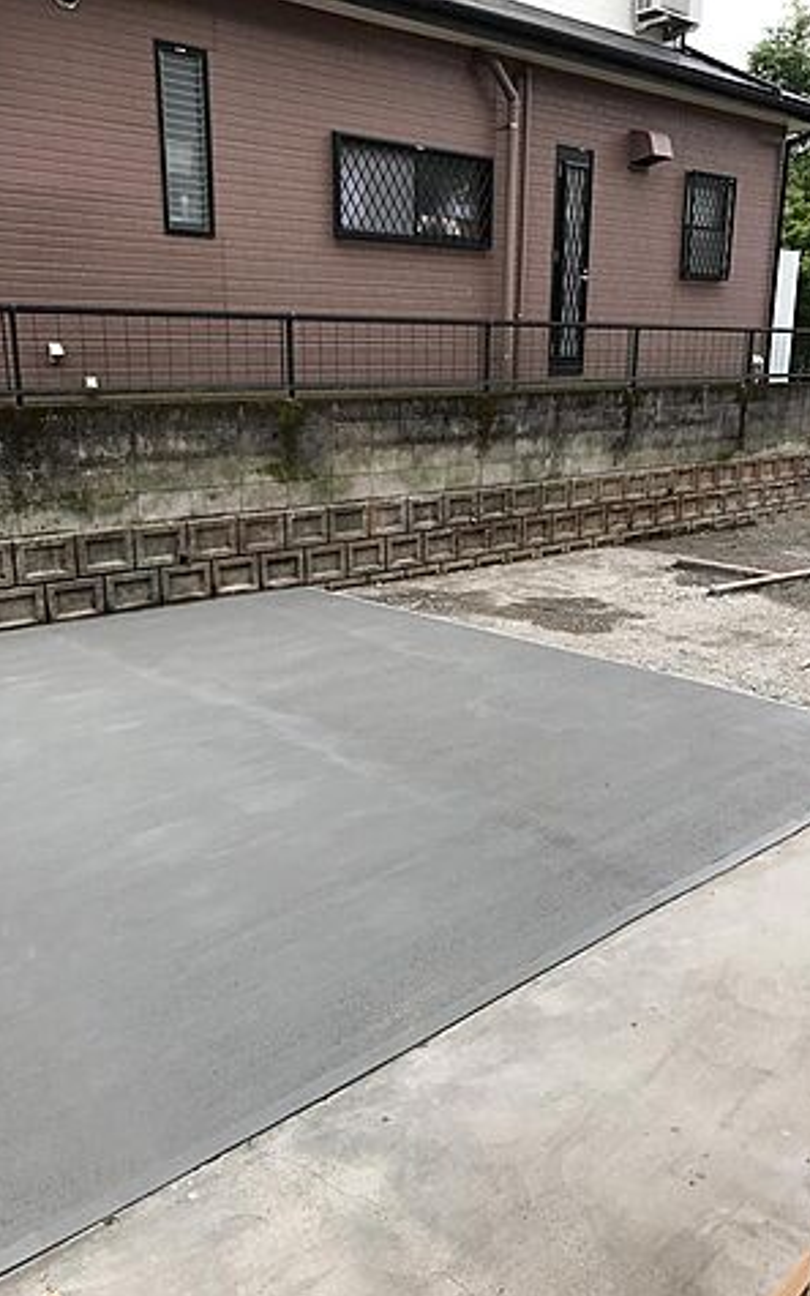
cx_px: 464
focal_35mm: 30
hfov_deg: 41.7
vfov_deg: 62.9
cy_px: 652
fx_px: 1059
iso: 20
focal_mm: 3.99
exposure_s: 1/772
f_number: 1.8
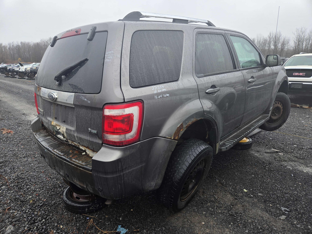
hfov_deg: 73.9
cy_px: 117
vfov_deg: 58.9
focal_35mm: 23
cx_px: 156
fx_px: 207
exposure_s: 1/288
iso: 25
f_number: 1.8
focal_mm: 5.4
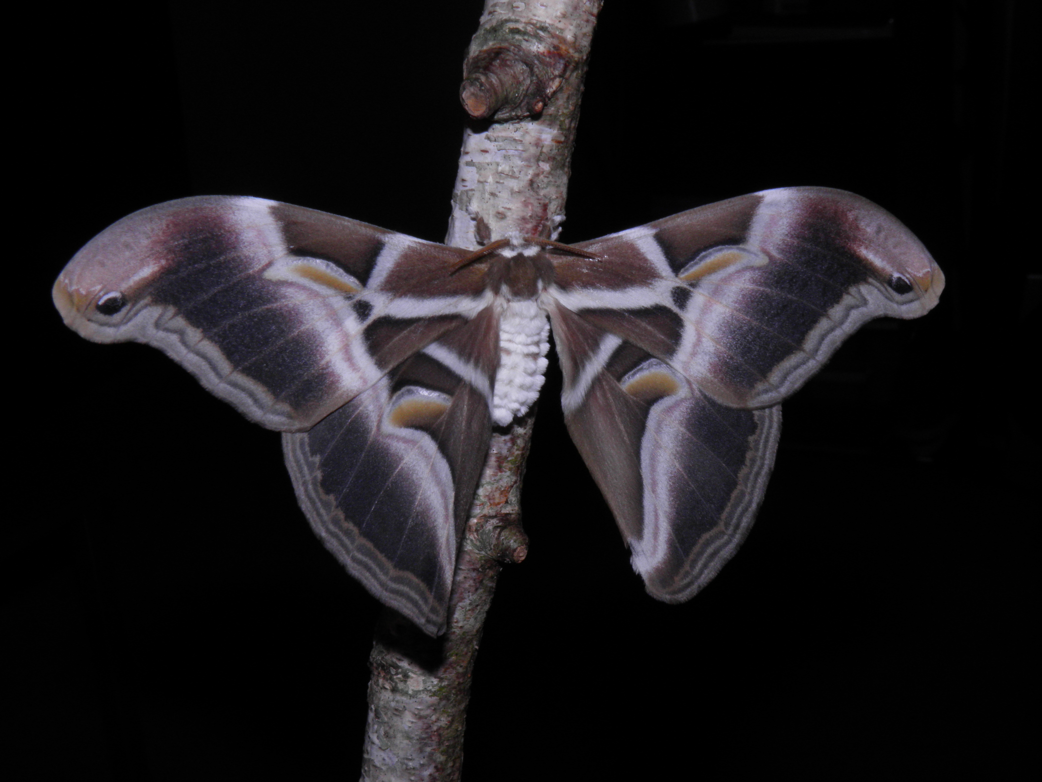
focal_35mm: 44
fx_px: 1324
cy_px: 391
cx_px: 521
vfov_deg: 32.9
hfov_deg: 42.9
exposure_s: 1/60
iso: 100
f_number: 8.4
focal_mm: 7.9
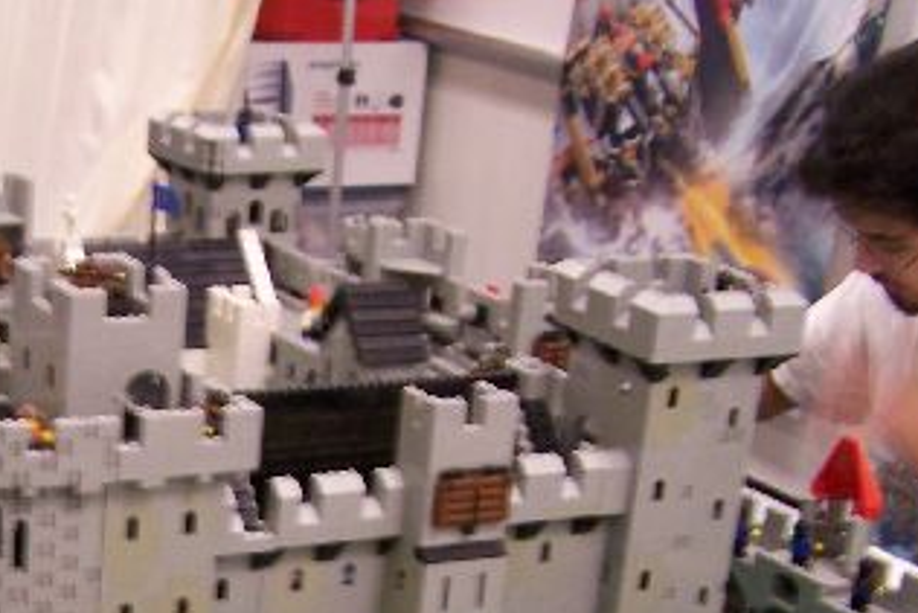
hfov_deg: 23.9
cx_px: -3
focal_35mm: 81
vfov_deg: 16.5
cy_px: 610
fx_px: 2066
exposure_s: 1/8
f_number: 2.8
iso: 140
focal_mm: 6.3
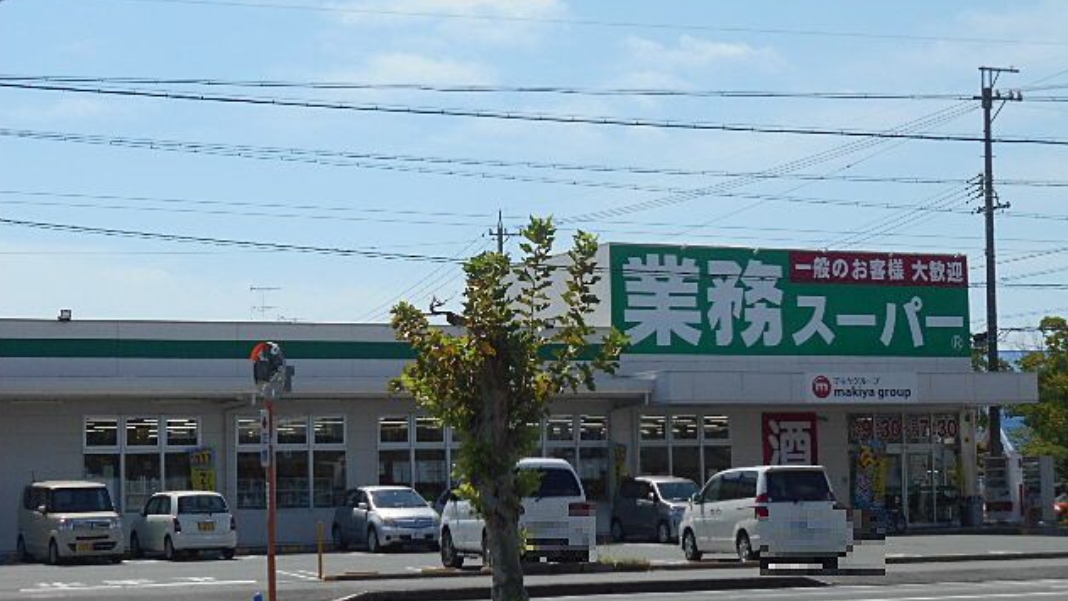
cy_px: 279
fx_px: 2379
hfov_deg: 25.3
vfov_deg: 14.4
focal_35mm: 84
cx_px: 530
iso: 80
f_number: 5.8
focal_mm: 13.5
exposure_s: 1/640
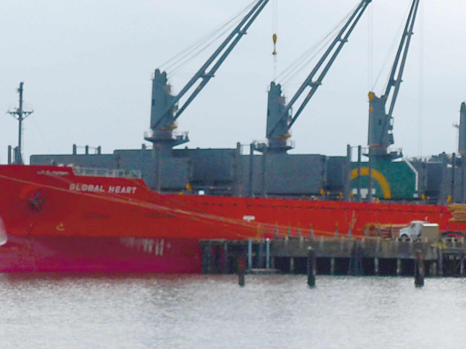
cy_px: 148
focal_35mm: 187
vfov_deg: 7.9
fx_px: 2517
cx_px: 279
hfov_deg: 10.6
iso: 100
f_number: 4
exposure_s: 1/1000
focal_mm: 16
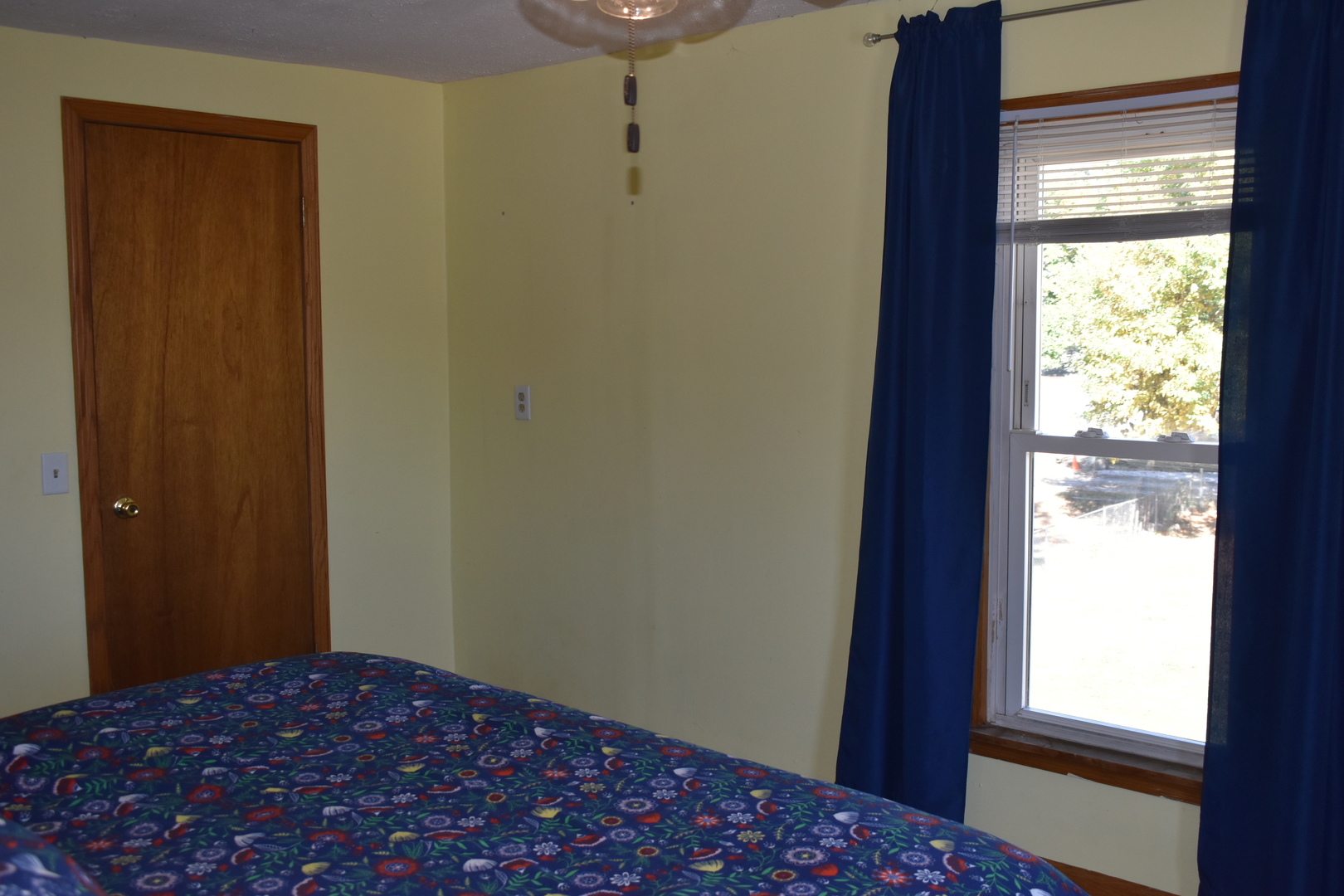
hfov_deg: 53.1
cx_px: 672
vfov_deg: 36.9
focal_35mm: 36
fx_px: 1344
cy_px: 448
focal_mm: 24
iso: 640
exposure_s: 1/200
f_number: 5
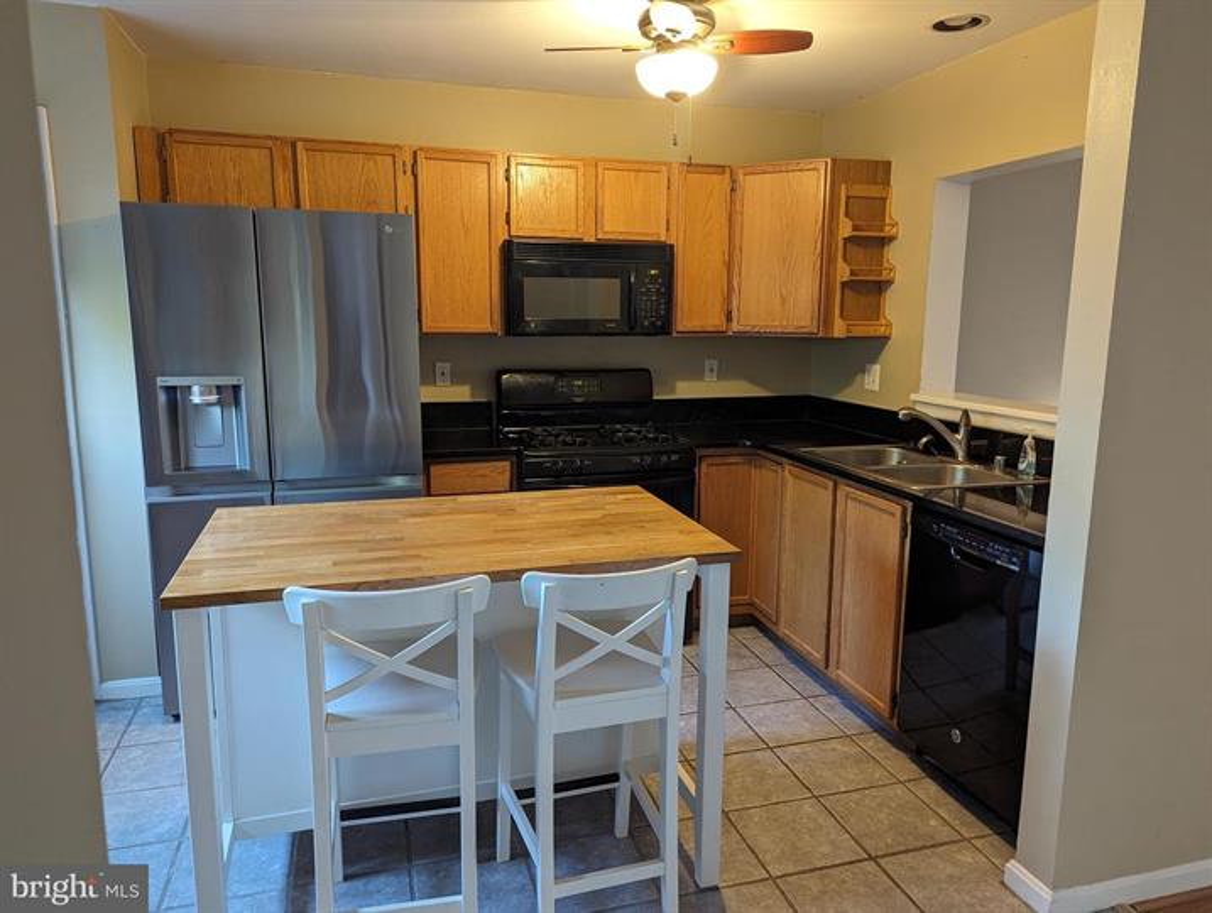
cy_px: 456
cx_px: 606
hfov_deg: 71.5
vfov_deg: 56.9
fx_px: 842
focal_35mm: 24
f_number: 1.85
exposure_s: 1/24
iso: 262
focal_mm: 6.81
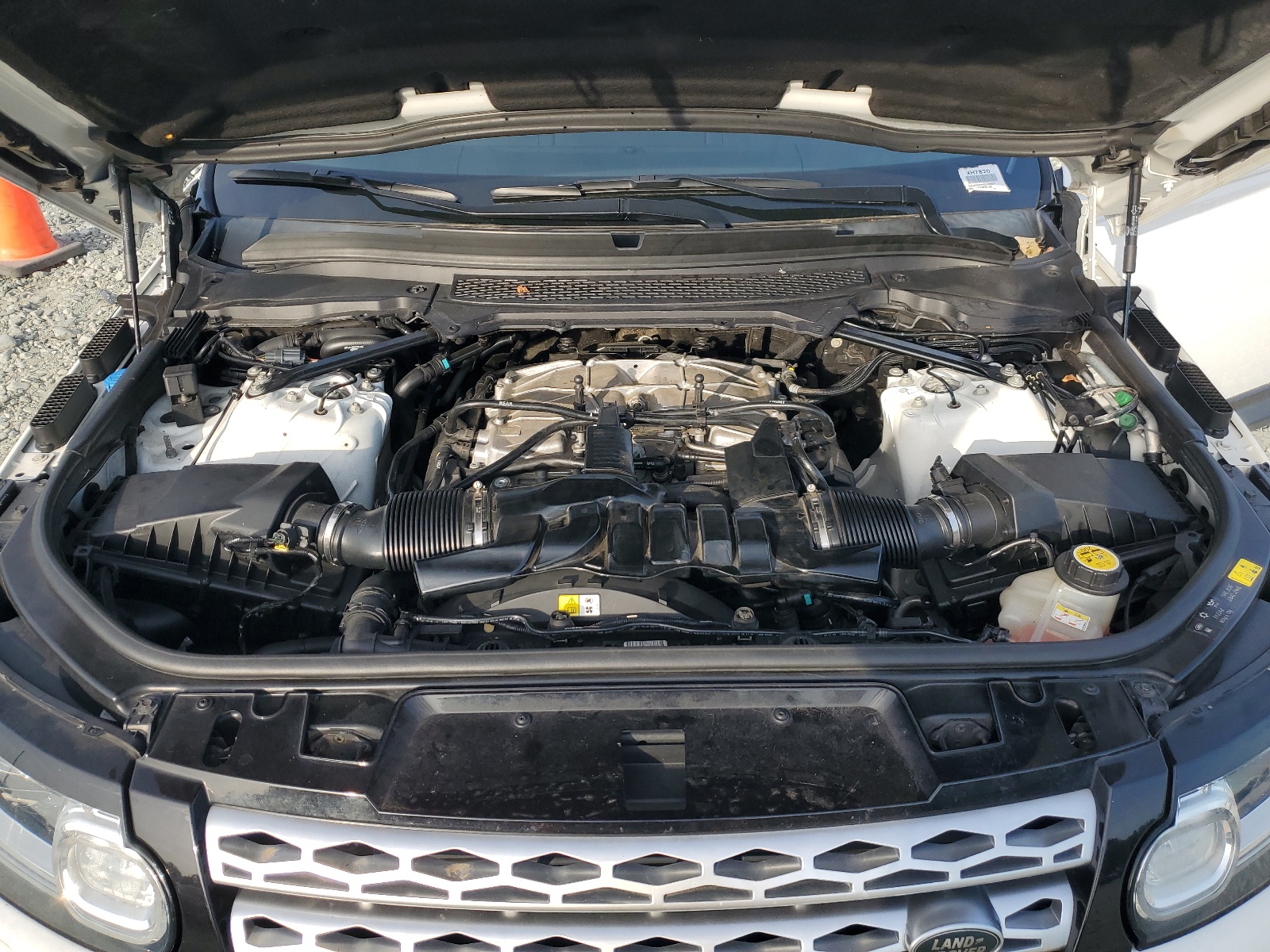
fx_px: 954
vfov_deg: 53.1
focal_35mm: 26
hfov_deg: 67.3
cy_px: 476
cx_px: 635
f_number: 1.5
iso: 50
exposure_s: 1/1111
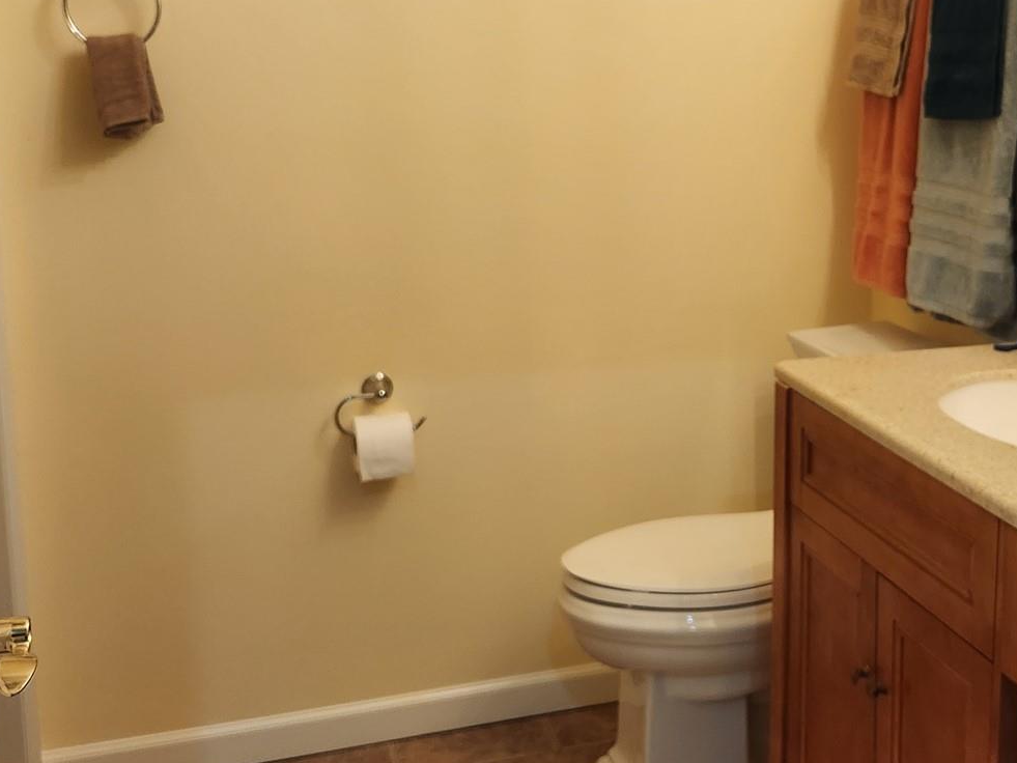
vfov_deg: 30.2
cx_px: 751
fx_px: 1410
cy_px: 307
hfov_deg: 38.7
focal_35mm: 48
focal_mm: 5.4
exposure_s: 1/120
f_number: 1.8
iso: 320
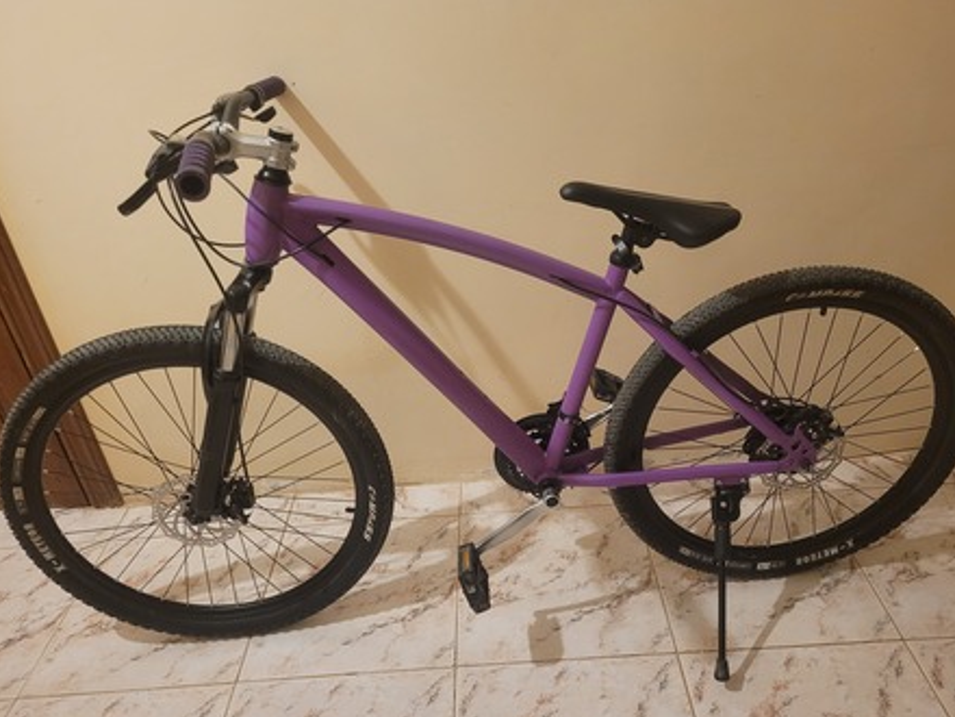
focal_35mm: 27
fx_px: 745
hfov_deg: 65.3
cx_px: 487
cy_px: 368
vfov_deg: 51.3
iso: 500
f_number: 1.8
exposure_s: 1/40
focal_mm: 5.4
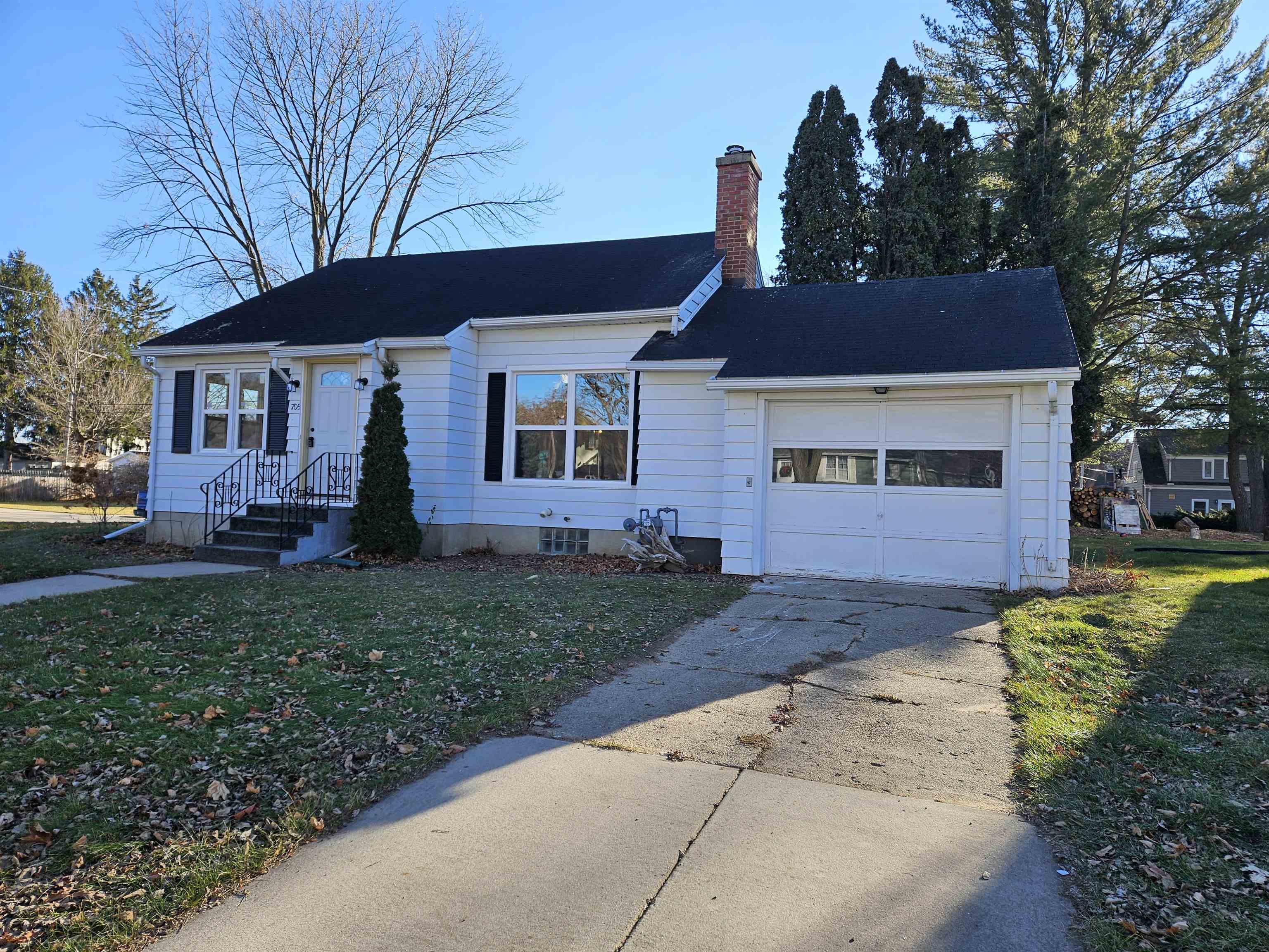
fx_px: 843
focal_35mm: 23
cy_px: 476
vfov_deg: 58.9
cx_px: 634
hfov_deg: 73.9
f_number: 1.8
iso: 25
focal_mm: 5.4
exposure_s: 1/648
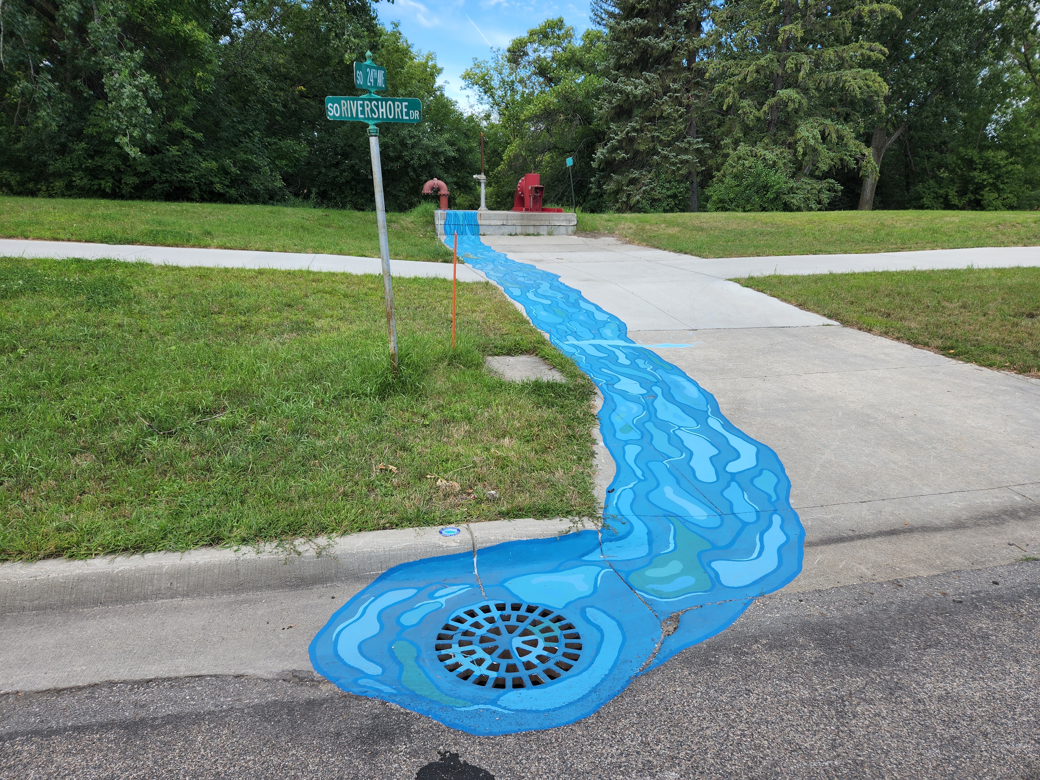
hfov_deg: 73.9
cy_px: 390
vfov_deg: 58.9
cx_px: 520
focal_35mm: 23
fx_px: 691
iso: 20
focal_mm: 5.4
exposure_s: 1/626
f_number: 1.8
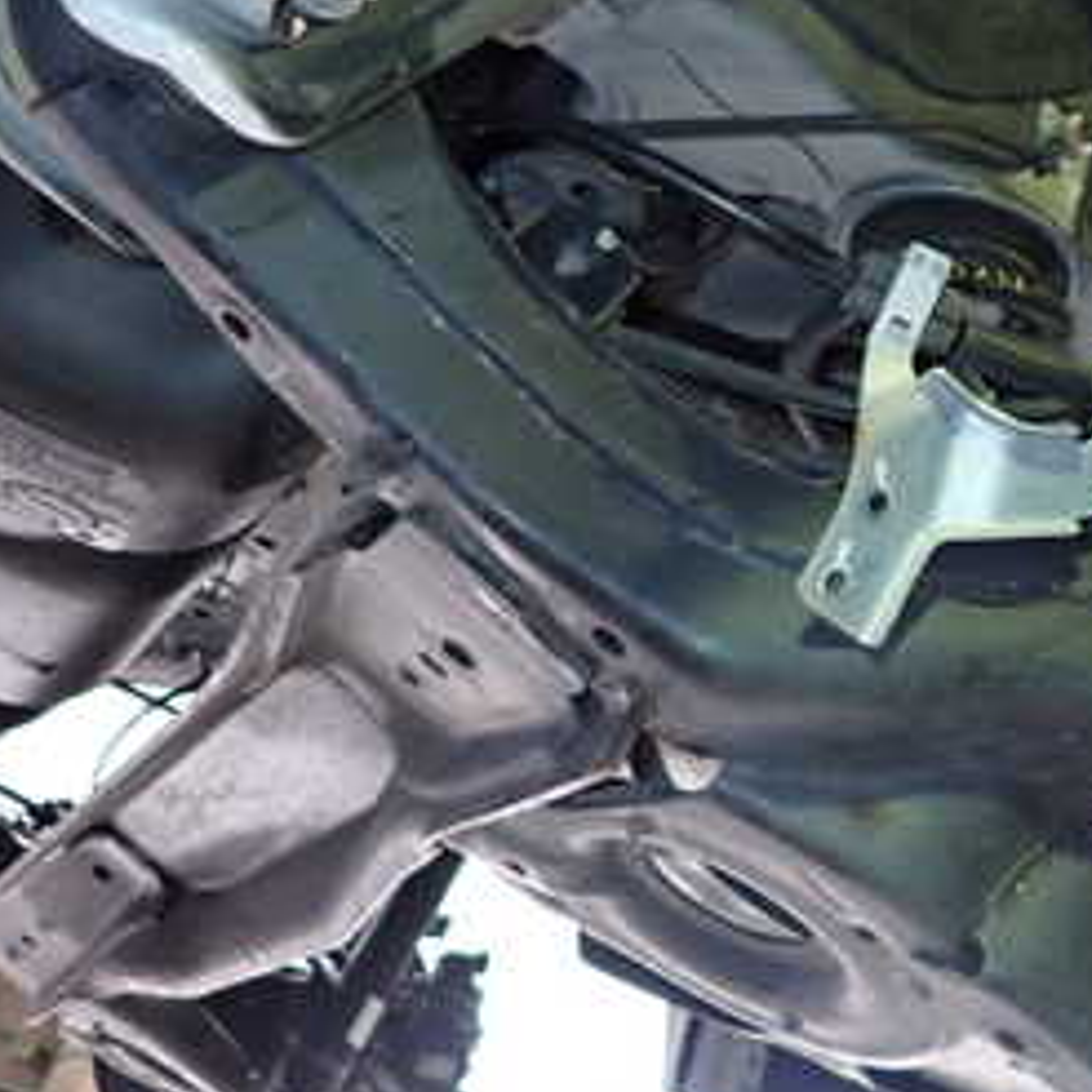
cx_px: 928
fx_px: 1927
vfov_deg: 31.6
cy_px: 550
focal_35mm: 54
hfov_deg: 30.6
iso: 640
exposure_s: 1/30
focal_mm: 4.5
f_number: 2
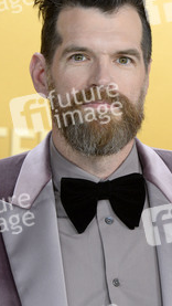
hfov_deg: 4.3
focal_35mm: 280
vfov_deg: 7.7
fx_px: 2268
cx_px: 99
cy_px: 165
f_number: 5.6
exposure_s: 1/250
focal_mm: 185
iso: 2500
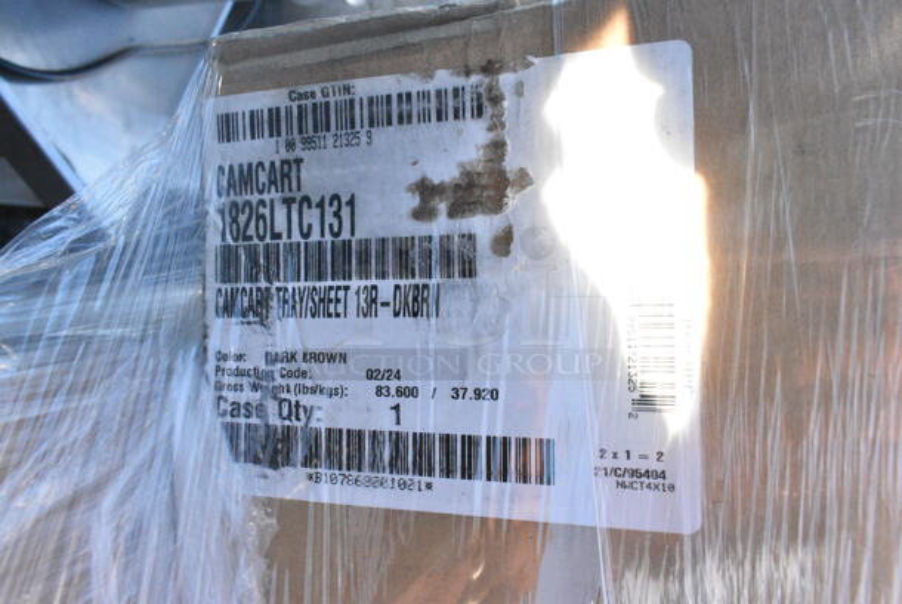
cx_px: 451
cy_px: 302
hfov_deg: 67.3
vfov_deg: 48.0
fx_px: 677
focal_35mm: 27
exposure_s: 1/800
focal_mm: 18
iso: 6400
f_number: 14
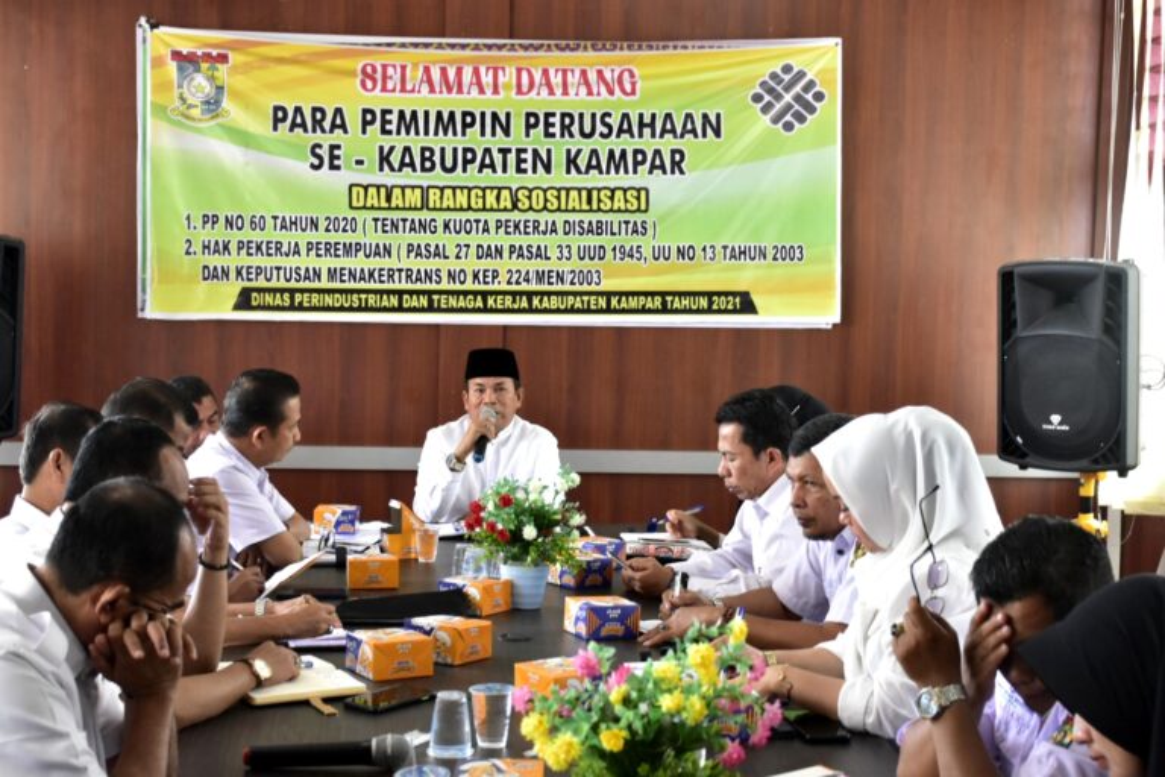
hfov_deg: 38.9
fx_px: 1650
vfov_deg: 26.5
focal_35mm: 51
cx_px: 582
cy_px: 388
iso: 1600
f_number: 5
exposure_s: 1/25
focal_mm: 34
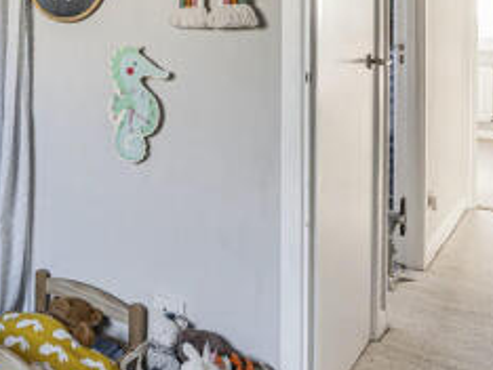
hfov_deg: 32.1
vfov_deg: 31.1
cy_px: 30
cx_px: -151
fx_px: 632
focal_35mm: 44
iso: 200
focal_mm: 16.5
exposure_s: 1/15
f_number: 8
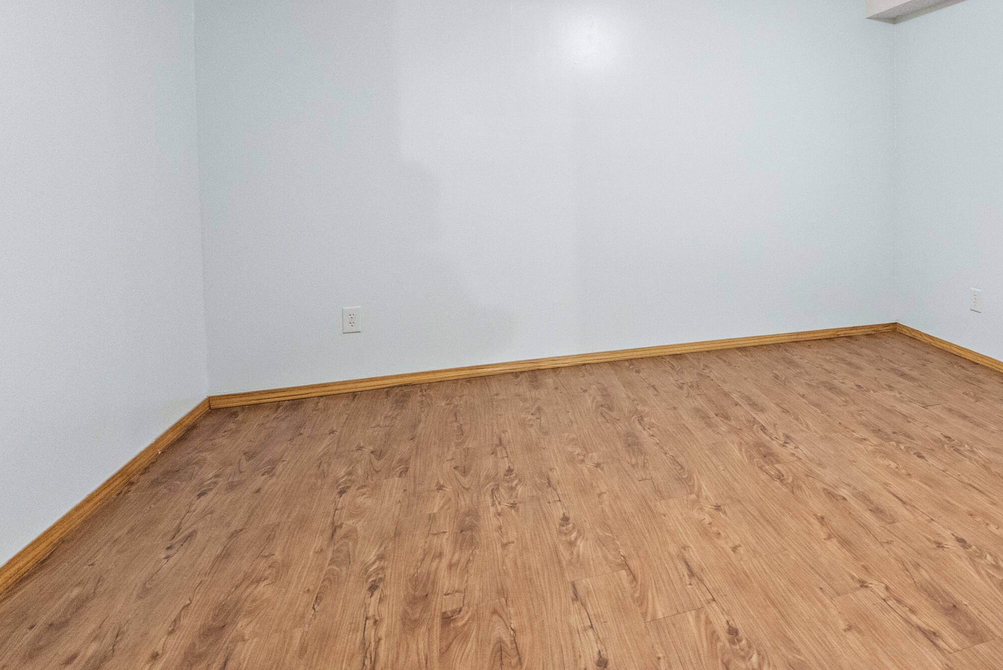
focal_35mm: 21
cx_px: 699
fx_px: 585
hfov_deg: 77.5
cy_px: 186
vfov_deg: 57.2
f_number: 8
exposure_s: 1/15
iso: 12800
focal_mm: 14
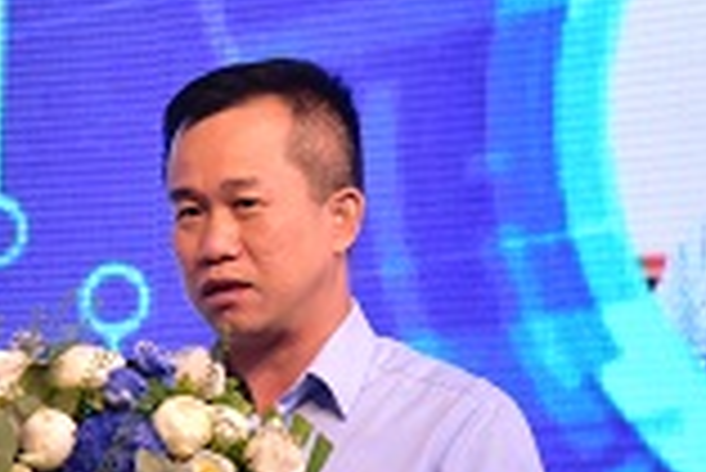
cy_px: 225
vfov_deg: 3.0
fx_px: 9010
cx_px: 166
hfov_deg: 4.5
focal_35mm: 459
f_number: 9
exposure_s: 1/160
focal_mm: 120
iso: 3200
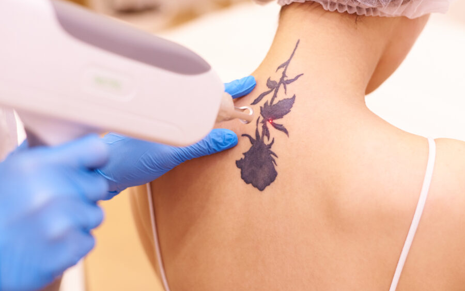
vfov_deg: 22.4
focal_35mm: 58
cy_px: 134
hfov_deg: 35.1
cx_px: 236
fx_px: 735
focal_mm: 50
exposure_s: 1/100
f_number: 2.5
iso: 800
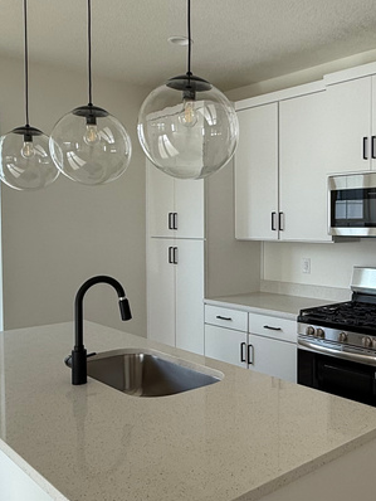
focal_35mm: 36
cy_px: 243
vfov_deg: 51.3
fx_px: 521
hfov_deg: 38.2
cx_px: 301
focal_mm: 2.22
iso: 50
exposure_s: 1/139
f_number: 2.2
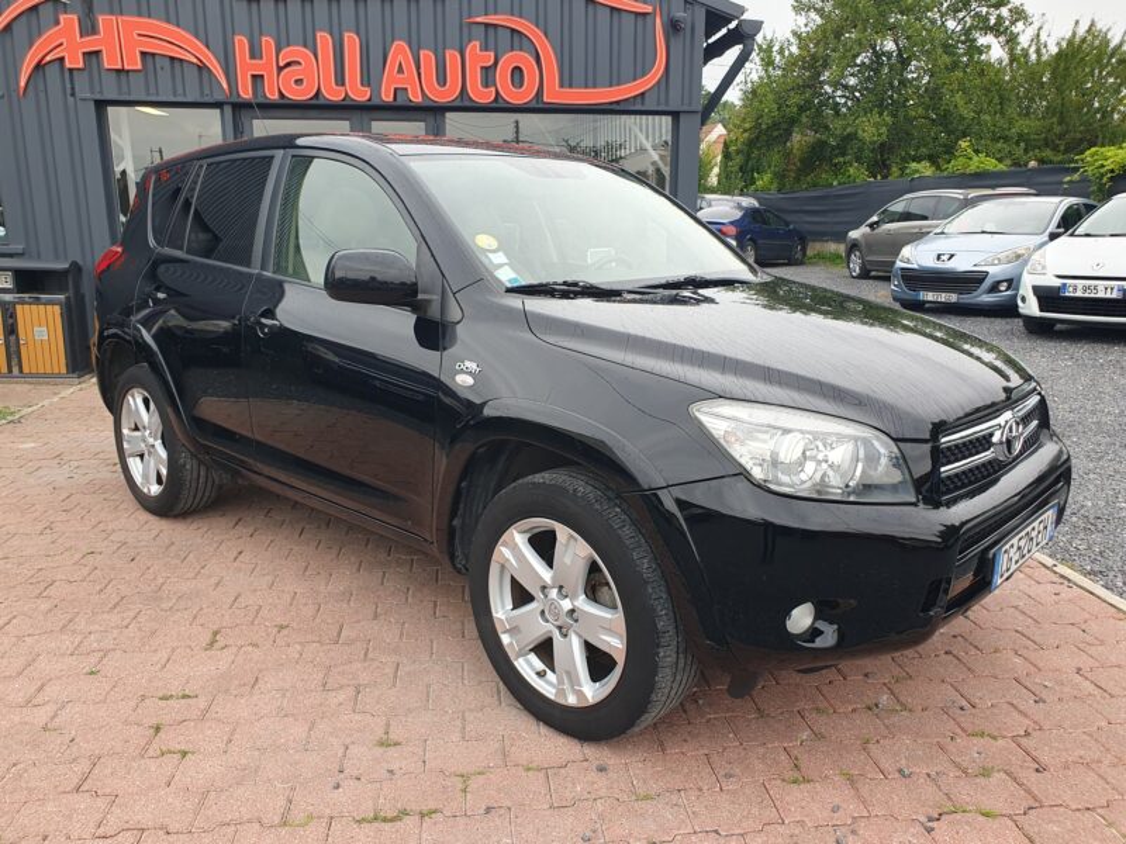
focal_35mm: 26
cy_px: 422
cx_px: 563
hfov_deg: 67.3
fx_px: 846
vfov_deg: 53.1
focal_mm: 4.32
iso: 50
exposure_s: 1/121
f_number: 2.4
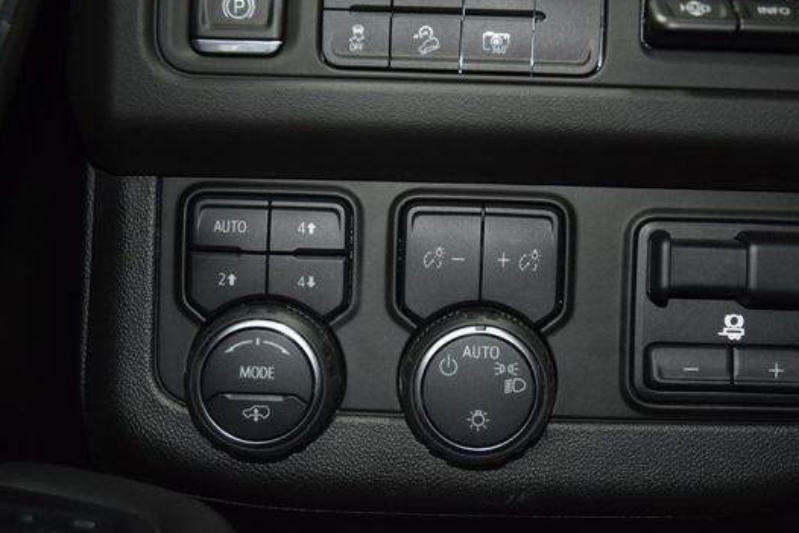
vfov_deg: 23.9
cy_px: 213
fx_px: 1257
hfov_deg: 35.1
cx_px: 482
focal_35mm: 57
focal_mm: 31
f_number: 4
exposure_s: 1/13
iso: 560
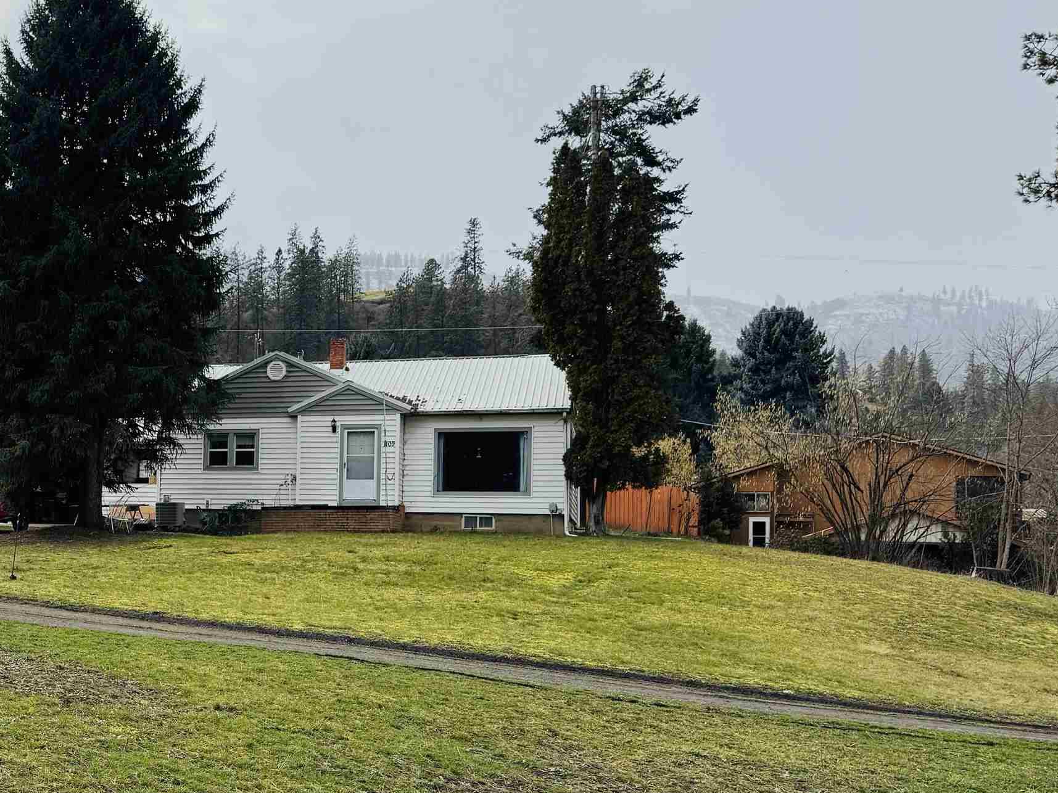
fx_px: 1314
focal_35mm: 43
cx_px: 118
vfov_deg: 33.4
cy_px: 492
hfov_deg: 40.7
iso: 80
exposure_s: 1/4608
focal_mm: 6.76
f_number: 1.78
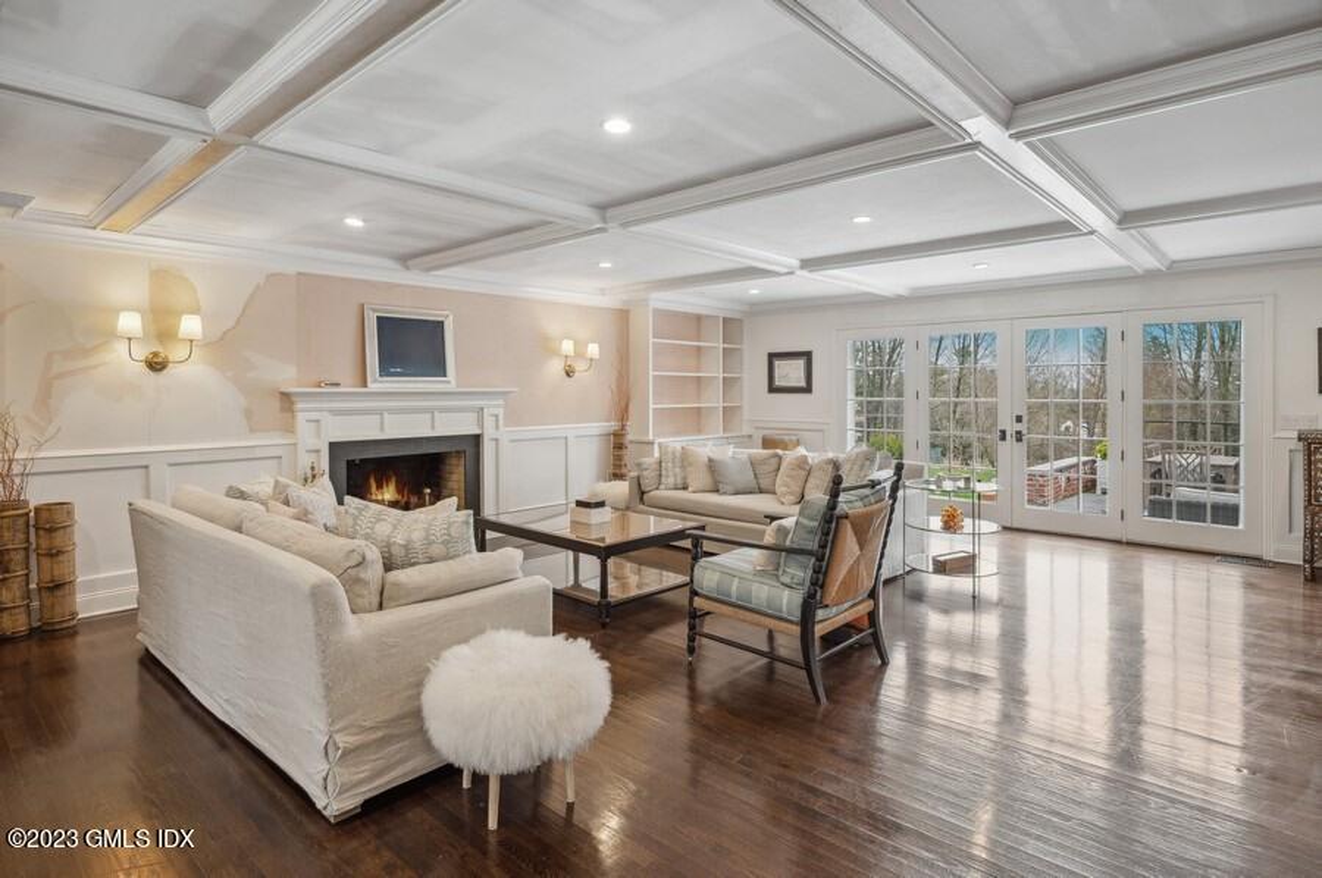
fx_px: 679
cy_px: 439
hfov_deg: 88.5
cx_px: 661
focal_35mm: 18
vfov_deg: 65.8
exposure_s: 1/2.5
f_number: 11
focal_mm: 18.5
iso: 200
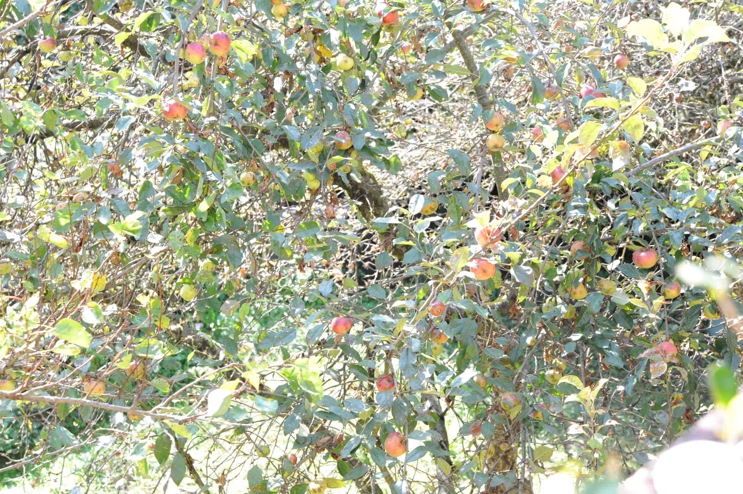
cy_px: 247
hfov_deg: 27.0
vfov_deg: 18.2
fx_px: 1547
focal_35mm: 75
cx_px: 372
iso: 1250
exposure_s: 1/125
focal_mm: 75
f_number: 9
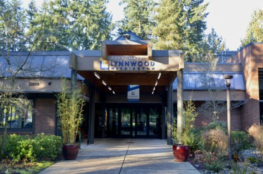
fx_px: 273
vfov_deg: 35.3
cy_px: 87
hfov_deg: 51.4
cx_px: 132
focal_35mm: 38
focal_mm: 25
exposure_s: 1/125
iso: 360
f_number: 5.6
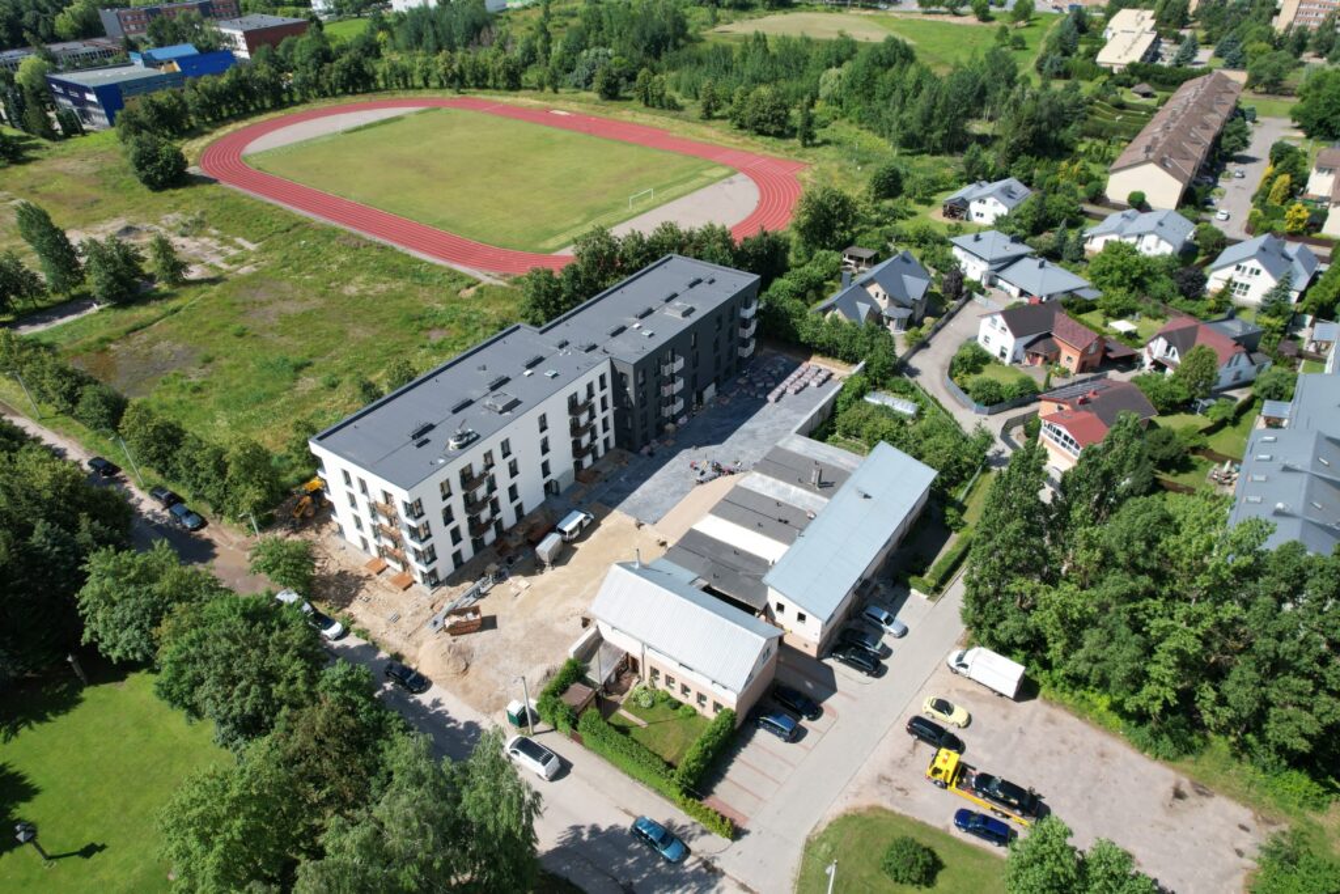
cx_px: 670
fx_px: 819
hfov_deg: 78.6
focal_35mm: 22
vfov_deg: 57.2
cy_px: 447
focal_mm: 8.38
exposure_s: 1/1600
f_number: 2.8
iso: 120
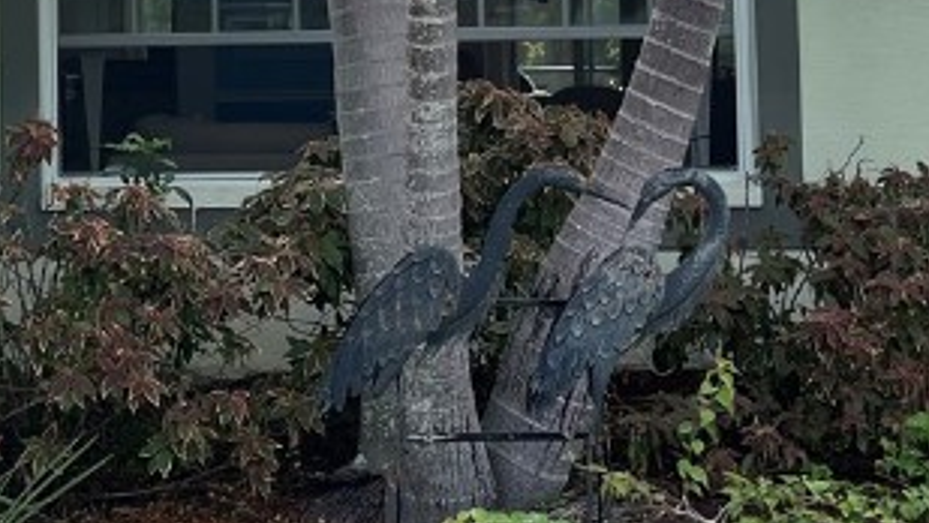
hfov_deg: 22.4
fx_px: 2316
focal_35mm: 94
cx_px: 210
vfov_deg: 12.7
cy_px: -45
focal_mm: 5.7
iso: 50
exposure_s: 1/1209
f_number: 1.5
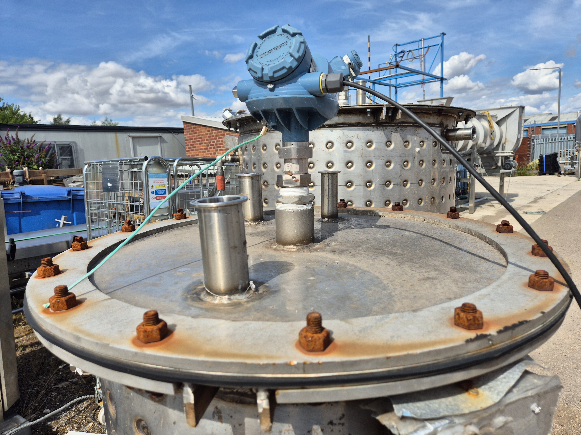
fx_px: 386
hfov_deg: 73.9
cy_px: 218
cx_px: 290
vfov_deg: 58.9
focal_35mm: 23
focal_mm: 5.4
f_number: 1.8
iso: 25
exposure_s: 1/1996
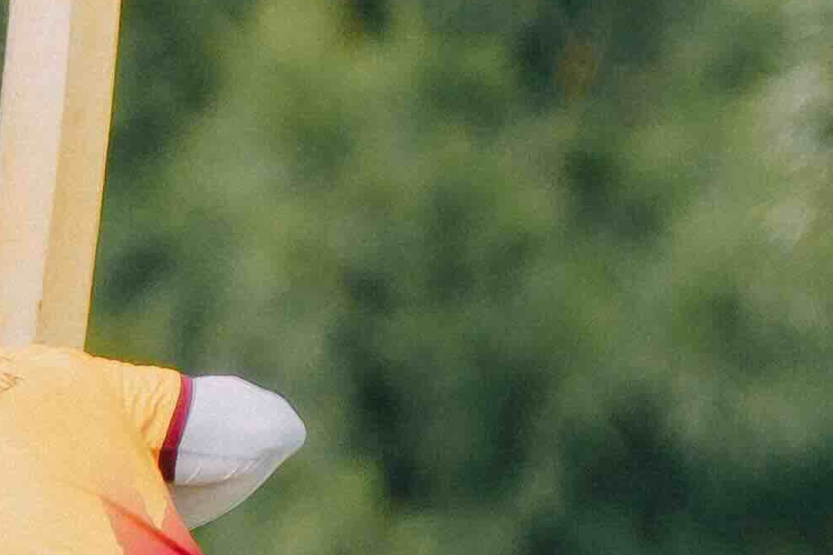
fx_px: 83720
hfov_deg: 0.6
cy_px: 755
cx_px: 116
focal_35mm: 3619
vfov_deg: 0.4
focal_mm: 600
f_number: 6.3
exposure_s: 1/800
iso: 320
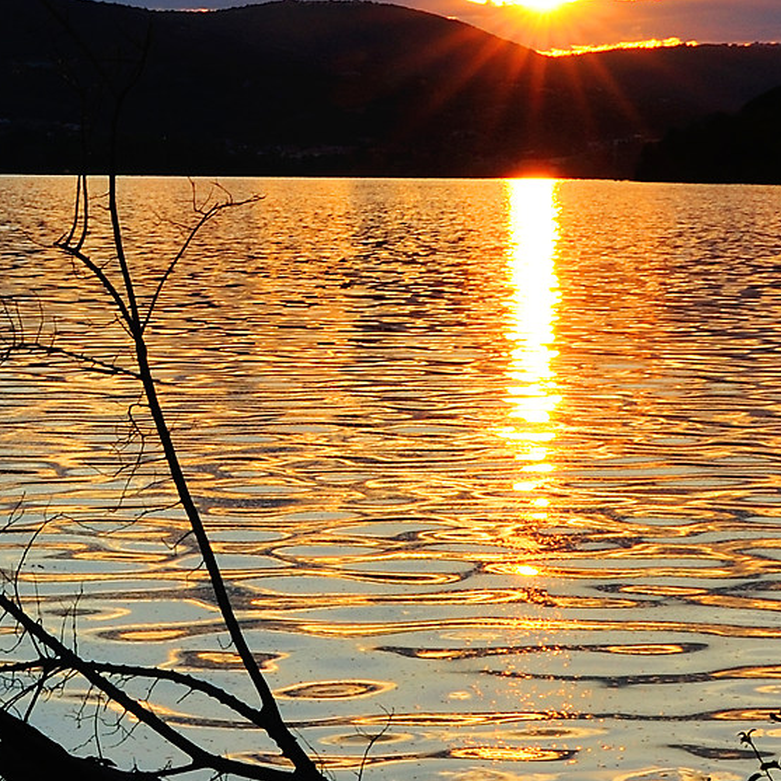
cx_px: -436
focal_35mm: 128
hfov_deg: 12.8
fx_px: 3267
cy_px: 308
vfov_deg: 13.6
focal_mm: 35
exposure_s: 1/50
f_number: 22
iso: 200
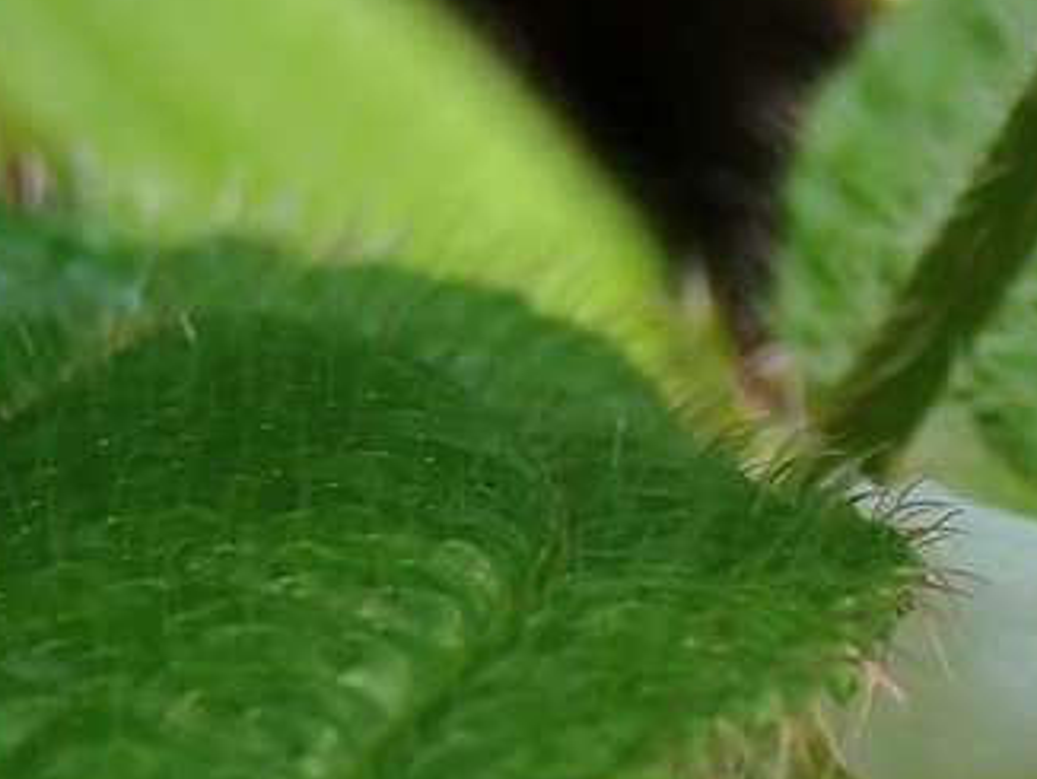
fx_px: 7435
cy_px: 901
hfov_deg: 7.9
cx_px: 1311
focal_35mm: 248
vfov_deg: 6.0
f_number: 5.6
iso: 200
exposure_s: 1/200
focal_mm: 12.73
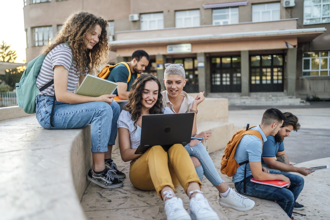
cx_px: 165
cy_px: 110
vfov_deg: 37.8
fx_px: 321
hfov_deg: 54.4
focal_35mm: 35
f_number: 1.8
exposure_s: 1/250
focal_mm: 35
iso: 125
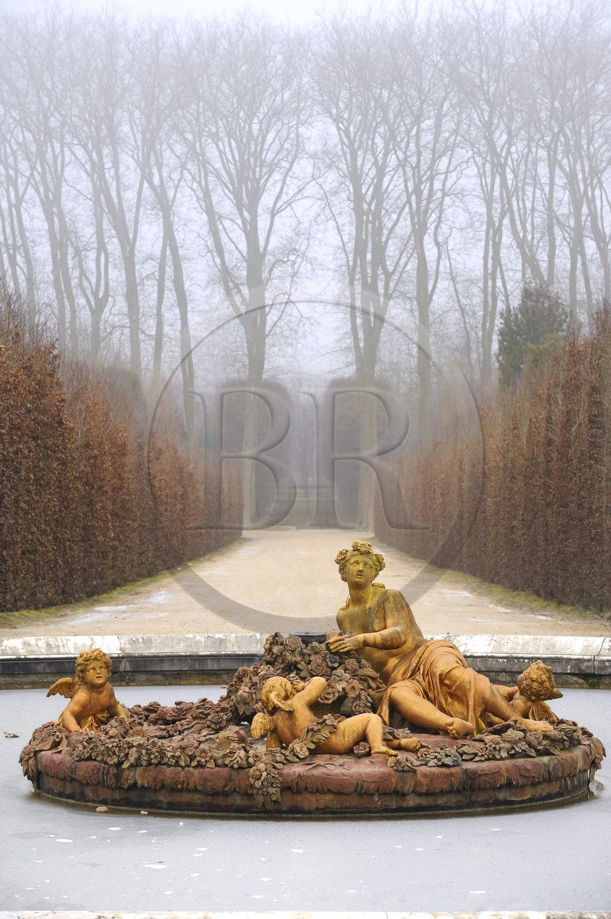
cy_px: 460
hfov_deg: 10.9
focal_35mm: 125
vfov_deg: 16.4
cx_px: 306
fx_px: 3188
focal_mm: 125
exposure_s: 1/160
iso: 800
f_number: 9
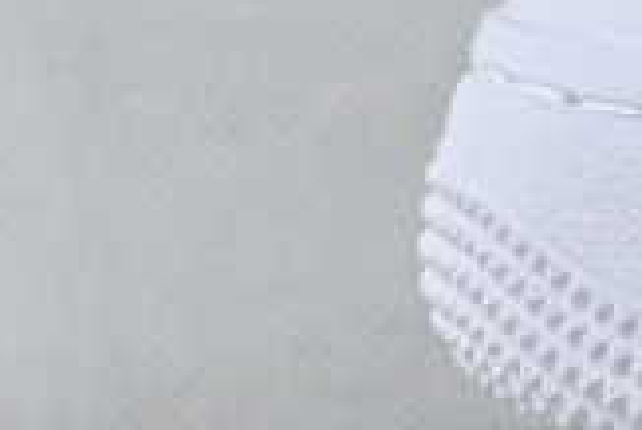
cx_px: 2316
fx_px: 6491
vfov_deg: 3.8
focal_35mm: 364
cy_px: -233
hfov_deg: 5.2
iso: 100
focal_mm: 33
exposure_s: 1/50
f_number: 5
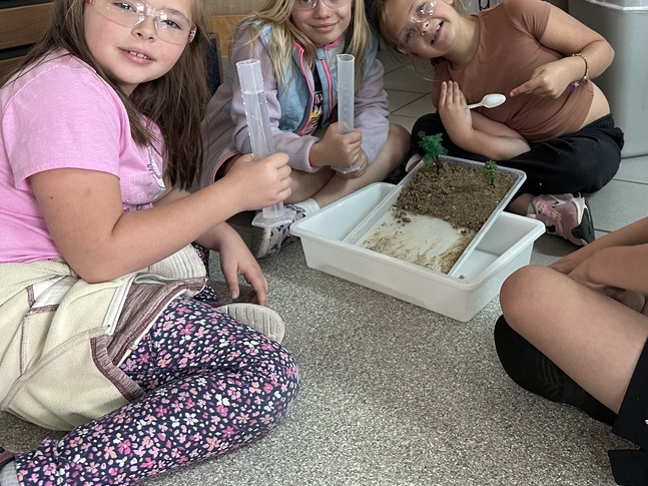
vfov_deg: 37.0
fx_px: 711
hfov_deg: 48.4
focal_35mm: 38
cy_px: 134
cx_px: 413
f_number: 1.78
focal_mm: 6.86
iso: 500
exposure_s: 1/60
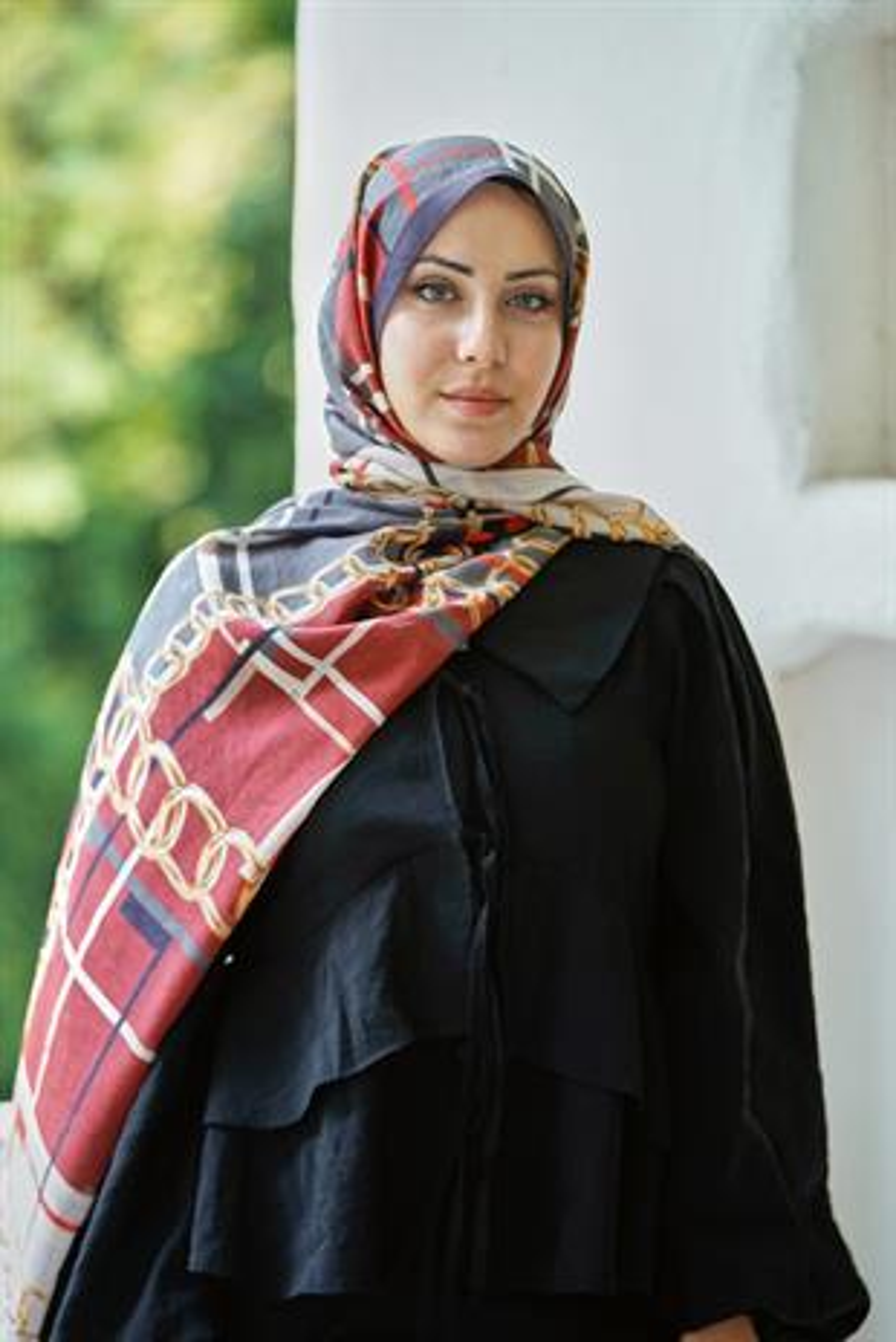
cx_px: 448
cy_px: 671
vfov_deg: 15.2
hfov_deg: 10.2
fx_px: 5032
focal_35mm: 135
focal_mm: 135
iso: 250
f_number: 2.8
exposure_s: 1/80
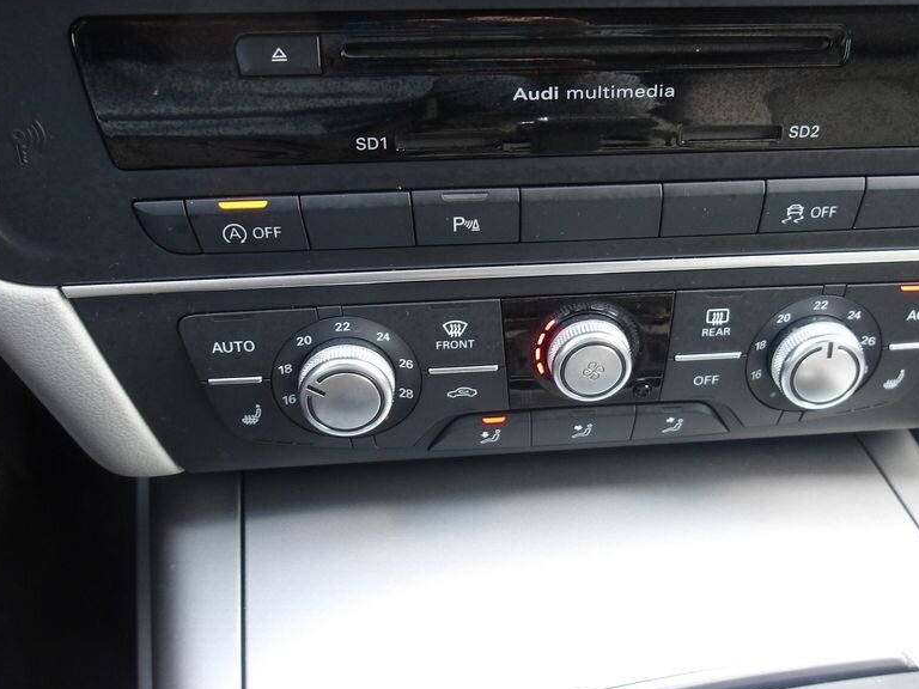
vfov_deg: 39.6
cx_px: 540
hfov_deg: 51.1
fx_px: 956
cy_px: 293
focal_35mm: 36
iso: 200
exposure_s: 1/19
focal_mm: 4.9
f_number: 3
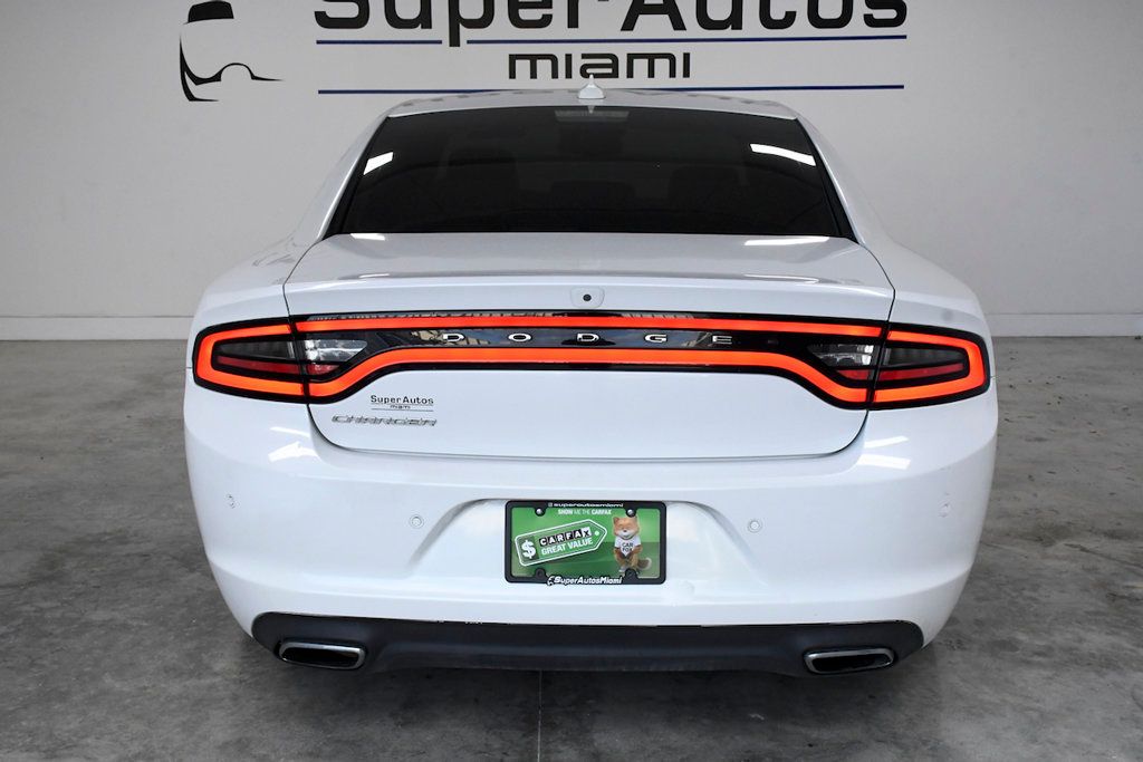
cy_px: 381
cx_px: 572
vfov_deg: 33.4
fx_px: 1270
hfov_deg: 48.5
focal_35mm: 40
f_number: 11
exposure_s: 1/500
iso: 2500
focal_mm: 27
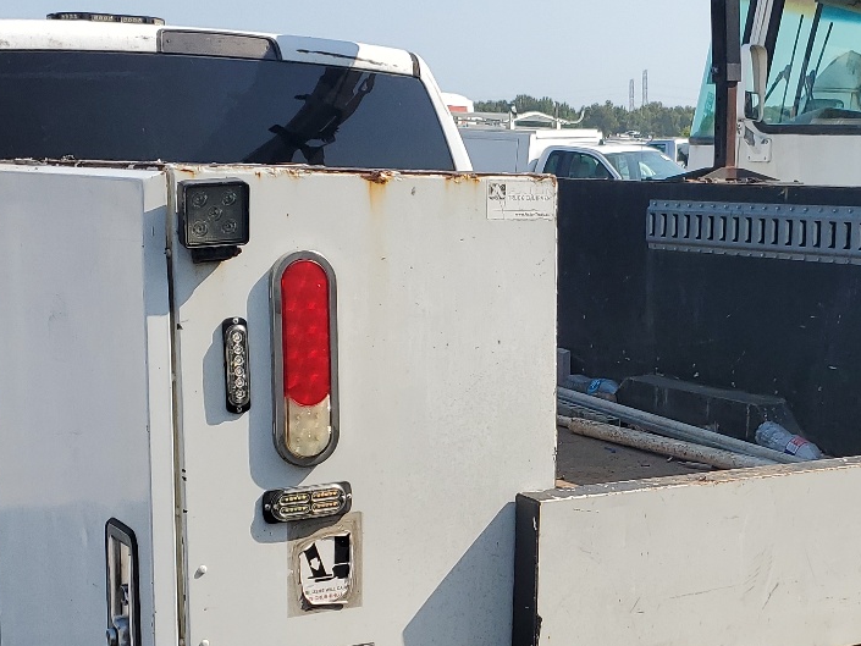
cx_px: 707
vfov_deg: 24.7
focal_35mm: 59
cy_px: 419
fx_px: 1468
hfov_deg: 31.7
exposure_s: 1/3333
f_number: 1.5
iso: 50
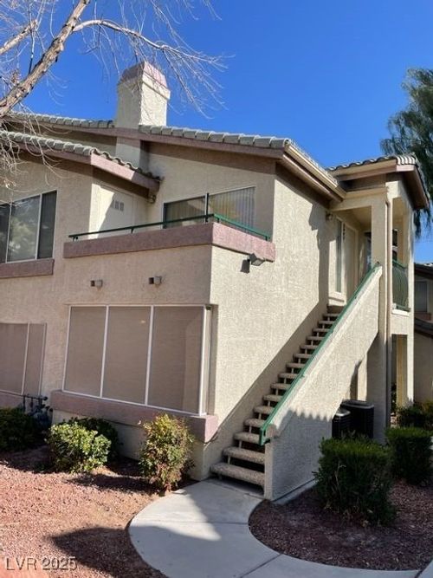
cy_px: 289
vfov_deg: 67.3
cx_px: 216
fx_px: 434
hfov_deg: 53.0
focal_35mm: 26
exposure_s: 1/3509
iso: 32
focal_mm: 4.2
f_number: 1.6
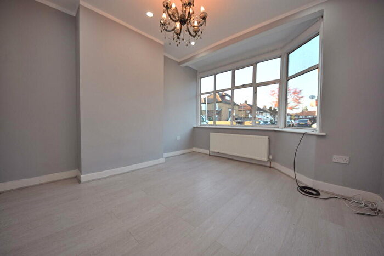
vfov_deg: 63.2
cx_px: 192
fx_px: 208
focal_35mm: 20
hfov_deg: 85.4
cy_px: 128
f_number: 5.6
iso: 200
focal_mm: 13
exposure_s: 1/125
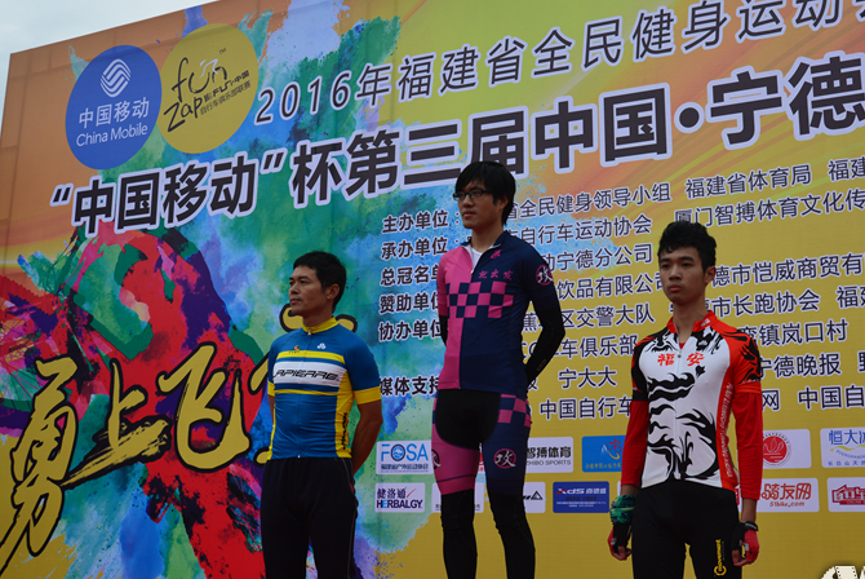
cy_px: 246
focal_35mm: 47
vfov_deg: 28.7
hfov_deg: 41.5
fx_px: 1130
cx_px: 547
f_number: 6.3
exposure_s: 1/800
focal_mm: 35
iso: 320
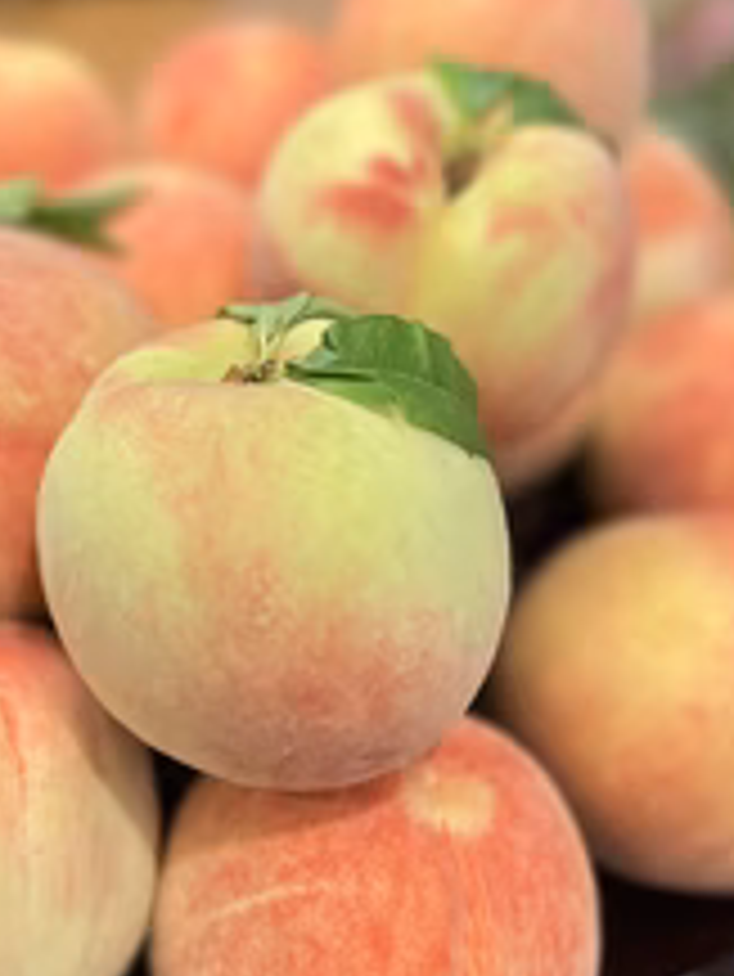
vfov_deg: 39.5
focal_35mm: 48
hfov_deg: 30.1
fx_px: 1356
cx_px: 252
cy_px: 387
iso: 400
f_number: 1.5
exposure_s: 1/33
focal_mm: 5.7
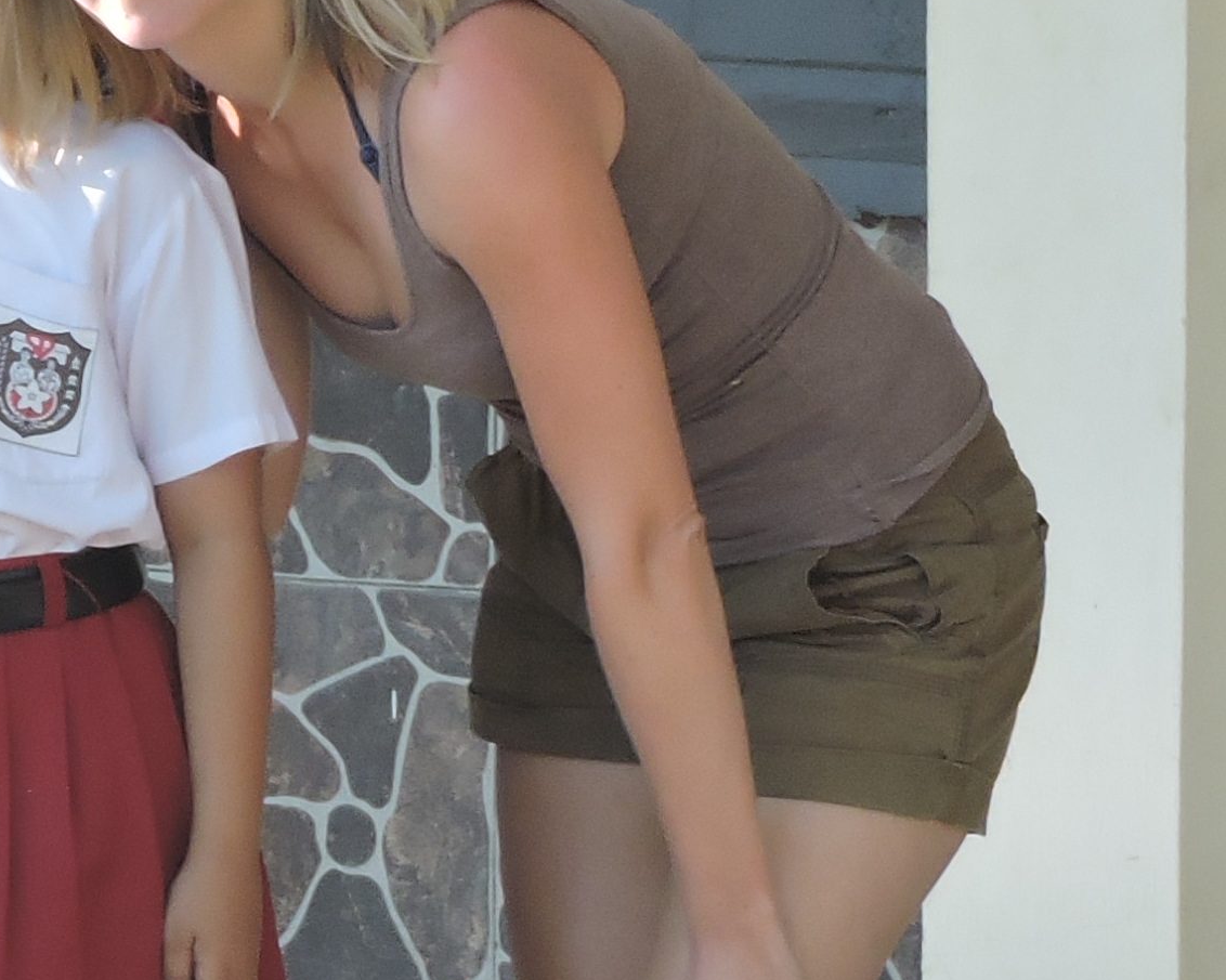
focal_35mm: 380
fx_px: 13785
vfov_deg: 4.1
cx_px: -367
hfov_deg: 5.1
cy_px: 776
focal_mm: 24.1
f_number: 4.3
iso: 220
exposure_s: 1/125
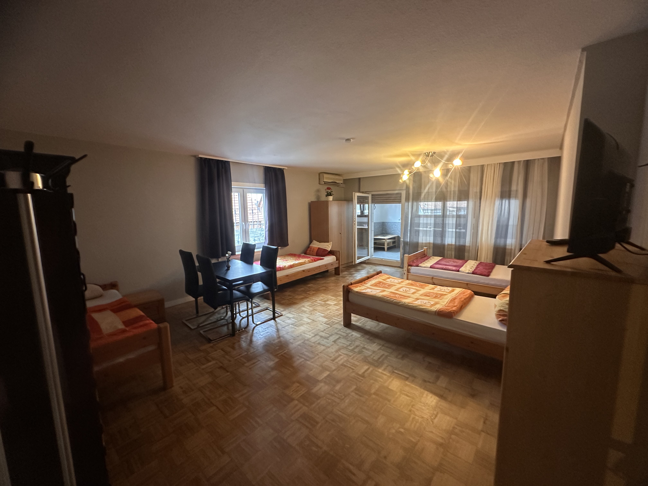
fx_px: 262
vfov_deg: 85.7
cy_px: 243
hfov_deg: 102.1
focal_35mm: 14
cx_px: 324
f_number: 2.2
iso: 400
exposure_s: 1/50
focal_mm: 2.22
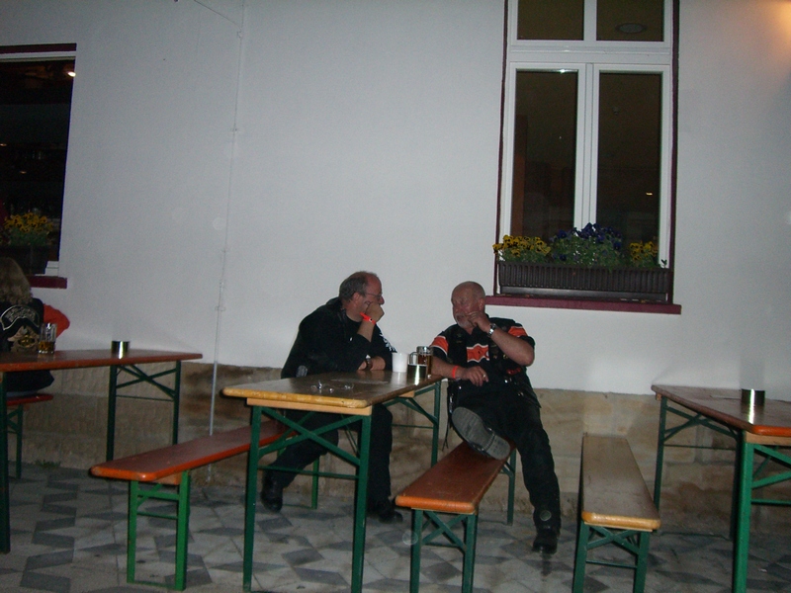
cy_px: 296
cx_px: 396
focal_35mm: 38
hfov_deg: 49.0
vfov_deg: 37.7
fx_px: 868
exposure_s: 1/60
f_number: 2.7
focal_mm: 6.2
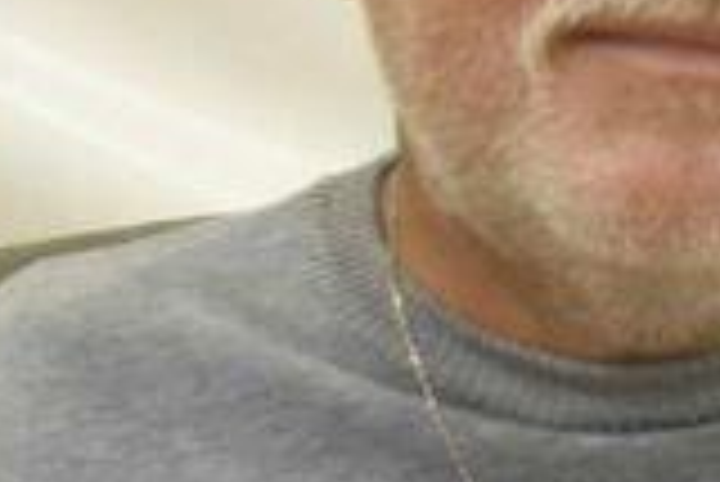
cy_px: 624
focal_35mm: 312
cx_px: 806
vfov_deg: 4.4
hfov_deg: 6.6
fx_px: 6246
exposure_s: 1/320
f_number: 4
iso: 3200
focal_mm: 26
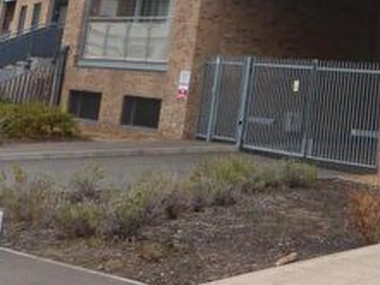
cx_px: 574
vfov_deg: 17.5
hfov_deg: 21.4
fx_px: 835
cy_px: -138
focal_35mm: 76
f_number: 3.5
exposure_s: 1/100
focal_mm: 4.3
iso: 100
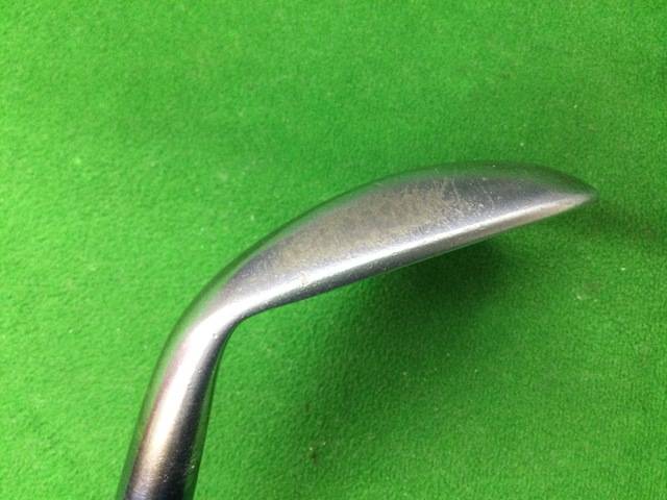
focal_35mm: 31
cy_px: 250
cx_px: 334
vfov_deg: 45.4
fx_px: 597
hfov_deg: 58.4
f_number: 2.4
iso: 200
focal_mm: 3.3
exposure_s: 1/30
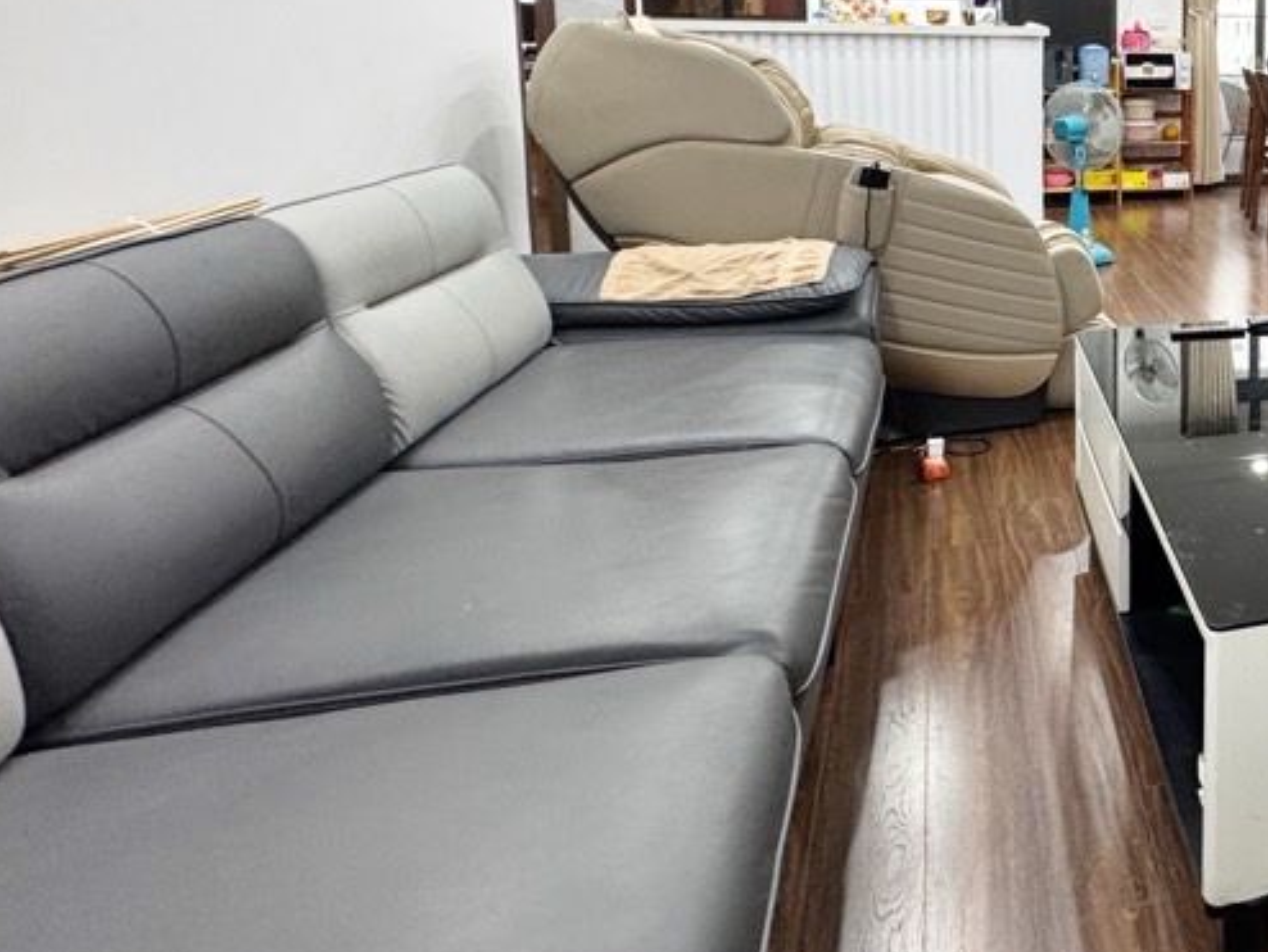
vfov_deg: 45.4
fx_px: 1063
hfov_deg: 49.0
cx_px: 1301
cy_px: 169
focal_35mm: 29
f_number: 2.2
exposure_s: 1/50
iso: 200
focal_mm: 2.22
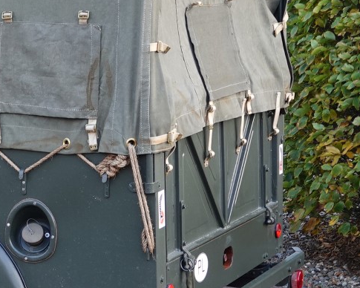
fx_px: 1470
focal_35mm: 138
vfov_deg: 11.2
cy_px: 131
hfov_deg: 13.3
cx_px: -157
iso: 100
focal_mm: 16.31
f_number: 3.2
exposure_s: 1/80
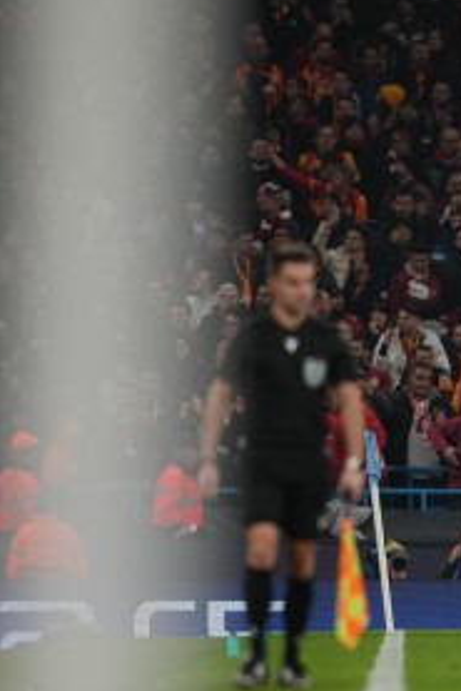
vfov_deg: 2.6
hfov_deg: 1.8
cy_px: 519
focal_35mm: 780
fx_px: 14963
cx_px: 735
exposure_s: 1/800
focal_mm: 300
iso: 800
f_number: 2.8
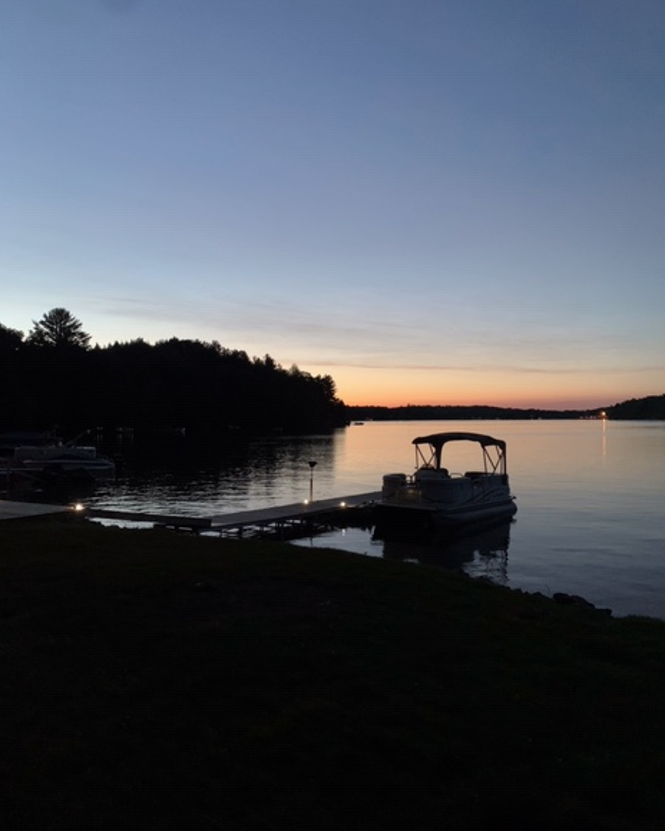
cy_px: 426
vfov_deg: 62.2
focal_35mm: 28
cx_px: 337
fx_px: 689
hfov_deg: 51.5
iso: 640
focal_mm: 4.25
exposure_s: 1/14
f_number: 1.8
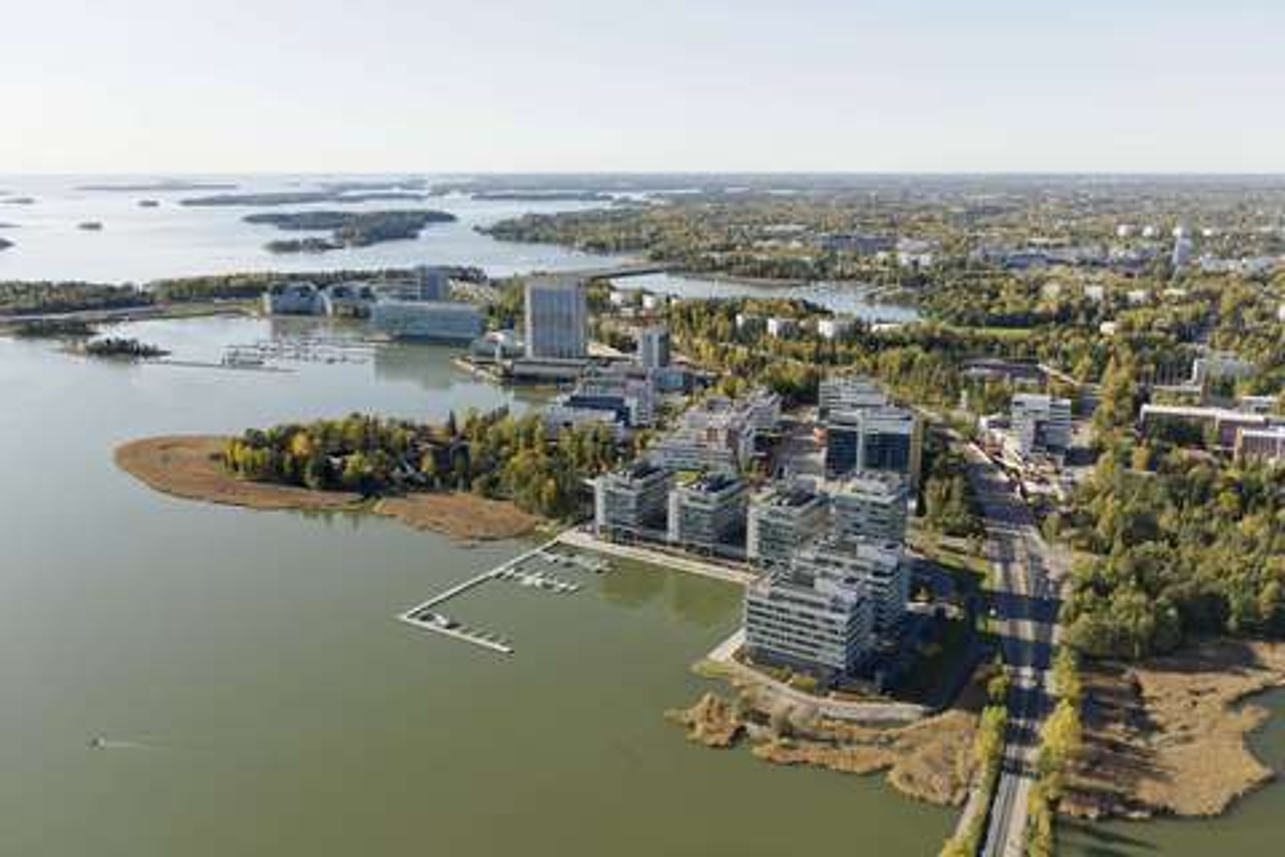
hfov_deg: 63.7
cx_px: 642
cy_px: 428
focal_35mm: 29
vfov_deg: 45.0
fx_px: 1035
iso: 250
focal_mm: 29
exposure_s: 1/1000
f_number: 5
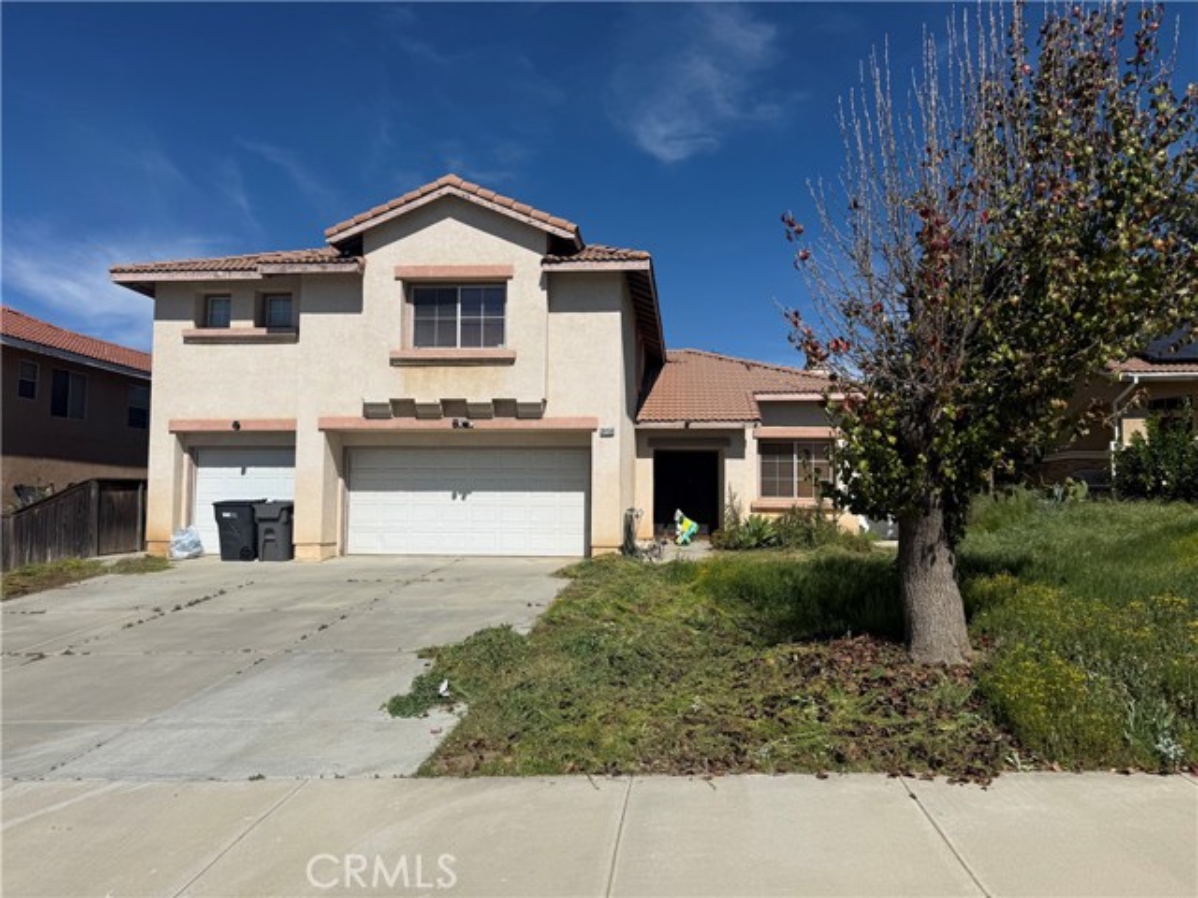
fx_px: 831
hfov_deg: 71.6
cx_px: 599
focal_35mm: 24
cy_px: 449
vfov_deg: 56.8
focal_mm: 6.76
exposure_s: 1/10309
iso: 80
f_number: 1.78
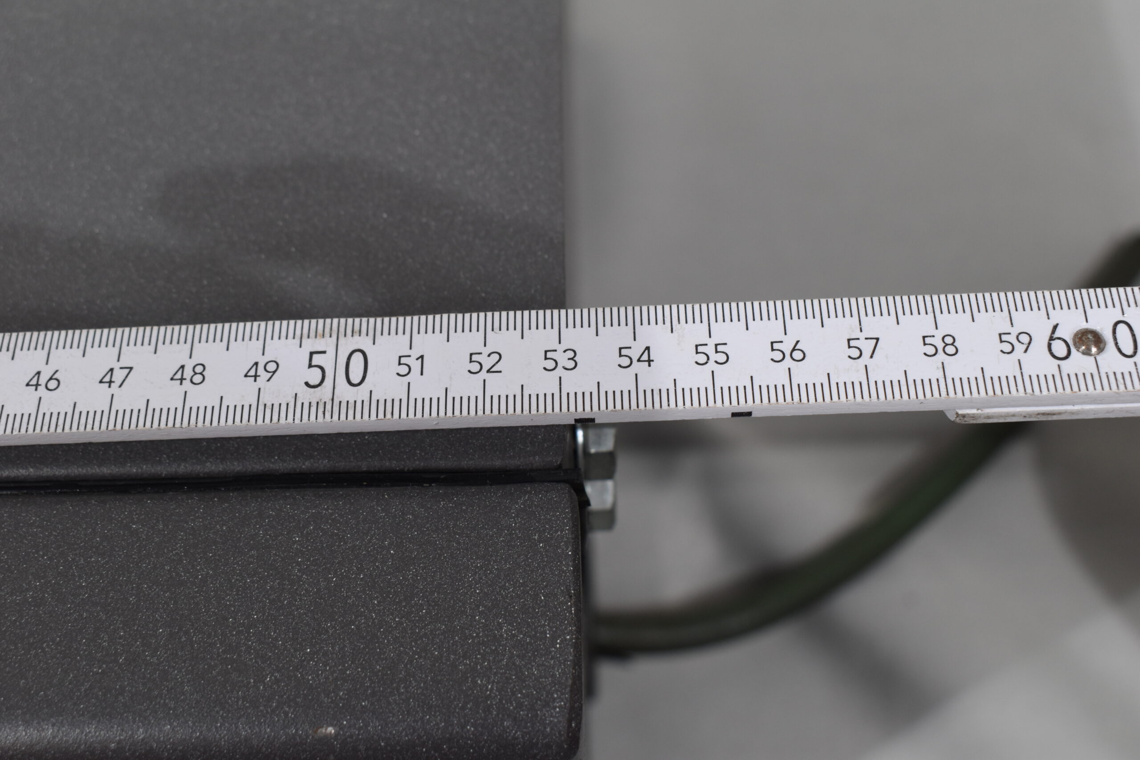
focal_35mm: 46
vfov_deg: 28.9
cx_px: 570
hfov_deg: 42.3
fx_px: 1472
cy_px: 380
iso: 400
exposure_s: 1/60
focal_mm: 31
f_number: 7.1
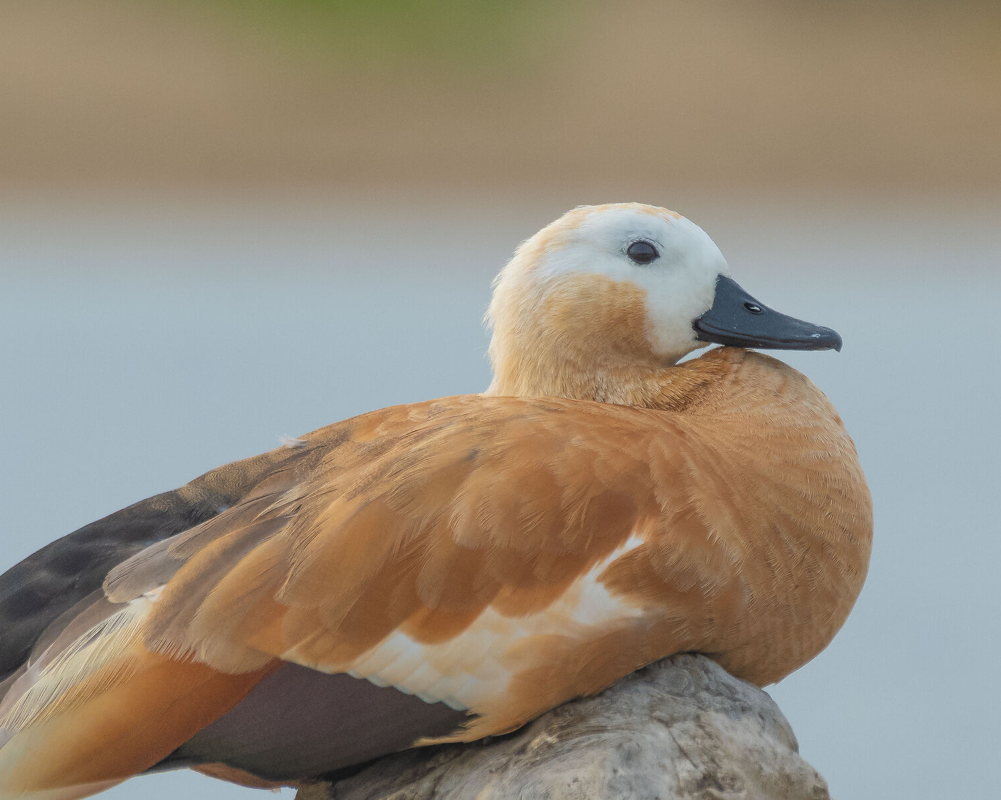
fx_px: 33231
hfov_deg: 1.7
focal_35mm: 1122
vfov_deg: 1.4
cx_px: 492
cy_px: 488
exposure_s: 1/500
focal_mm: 500
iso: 400
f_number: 8
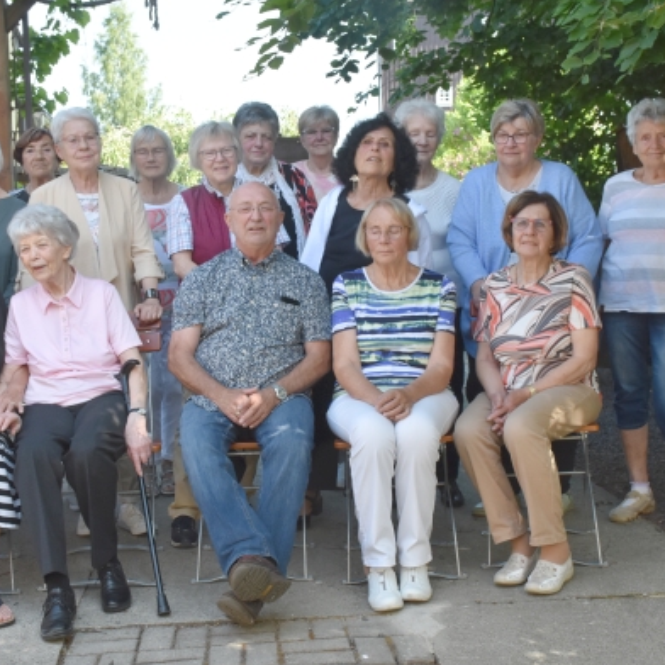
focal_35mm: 53
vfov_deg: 32.4
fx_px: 1144
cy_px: 334
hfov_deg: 32.4
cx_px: 300
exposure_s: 1/400
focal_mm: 27
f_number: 8
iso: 800
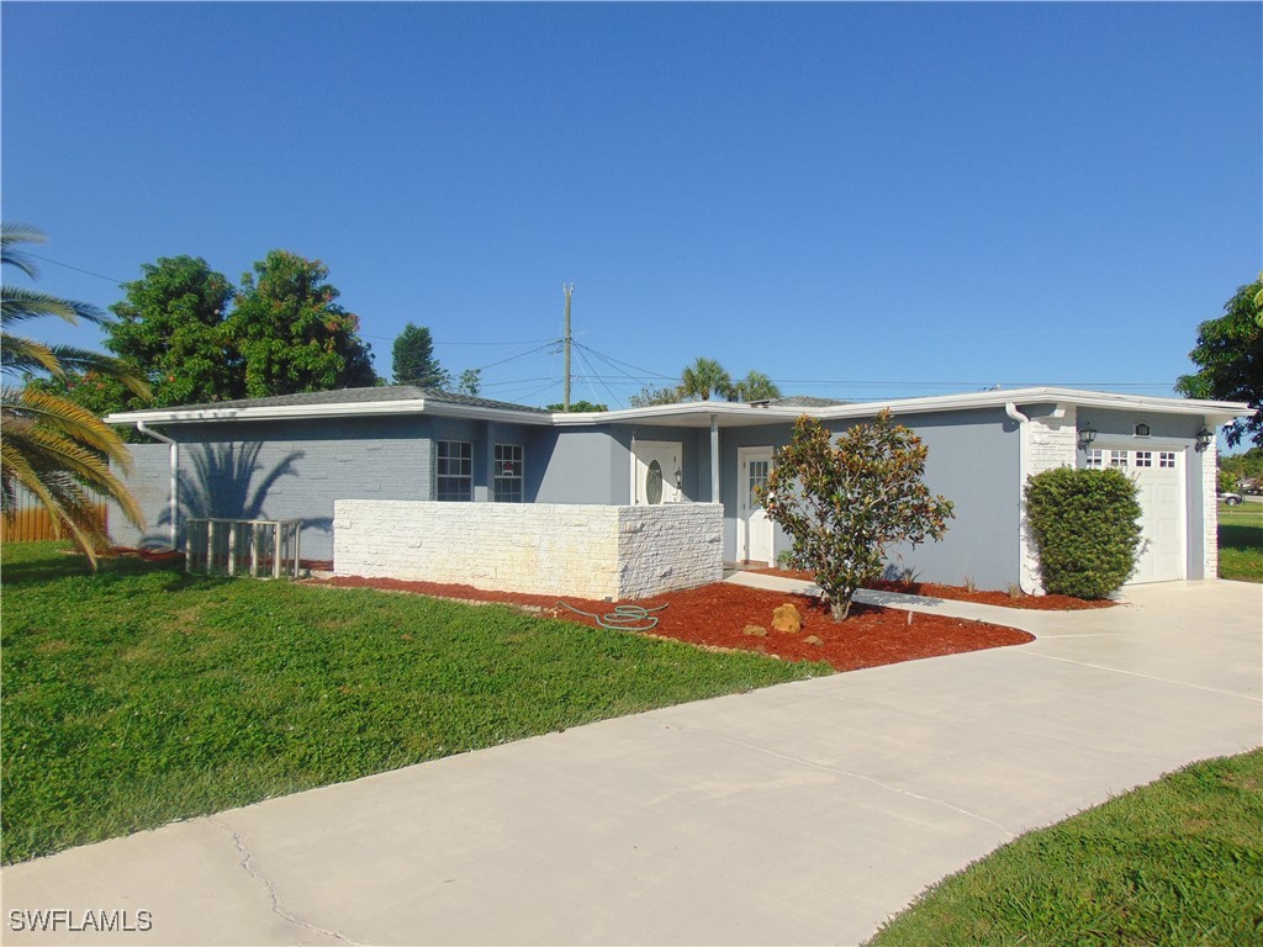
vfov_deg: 54.9
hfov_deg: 69.4
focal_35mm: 25
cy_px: 474
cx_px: 632
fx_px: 912
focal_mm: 4.5
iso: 80
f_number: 7.7
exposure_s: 1/400
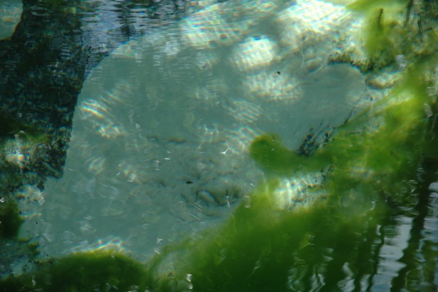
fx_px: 1277
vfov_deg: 13.0
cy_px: 146
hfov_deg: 19.5
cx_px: 219
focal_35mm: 105
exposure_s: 1/160
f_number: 6.3
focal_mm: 70
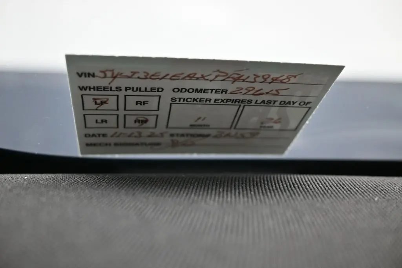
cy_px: 134
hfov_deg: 51.3
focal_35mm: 38
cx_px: 201
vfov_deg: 35.5
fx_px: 419
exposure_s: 1/125
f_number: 4.2
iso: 640
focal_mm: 25
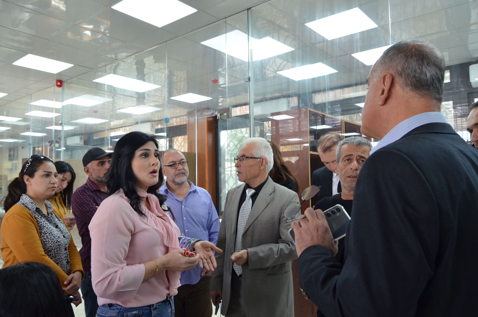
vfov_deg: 47.7
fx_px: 358
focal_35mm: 27
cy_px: 158
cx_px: 239
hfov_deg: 67.5
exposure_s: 1/100
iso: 640
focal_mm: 18
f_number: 5
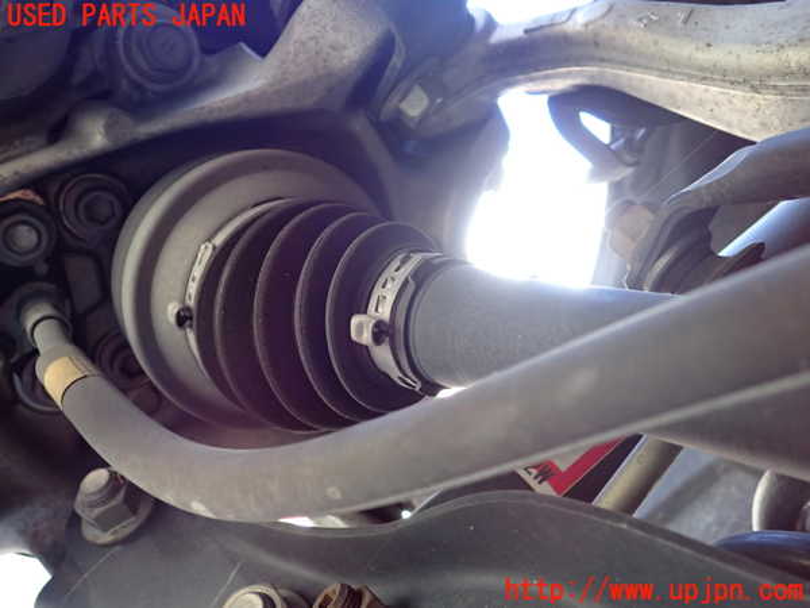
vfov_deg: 46.8
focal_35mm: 30
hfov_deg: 60.0
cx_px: 405
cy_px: 304
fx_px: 702
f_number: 2.3
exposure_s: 1/80
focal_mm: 5.4
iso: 400
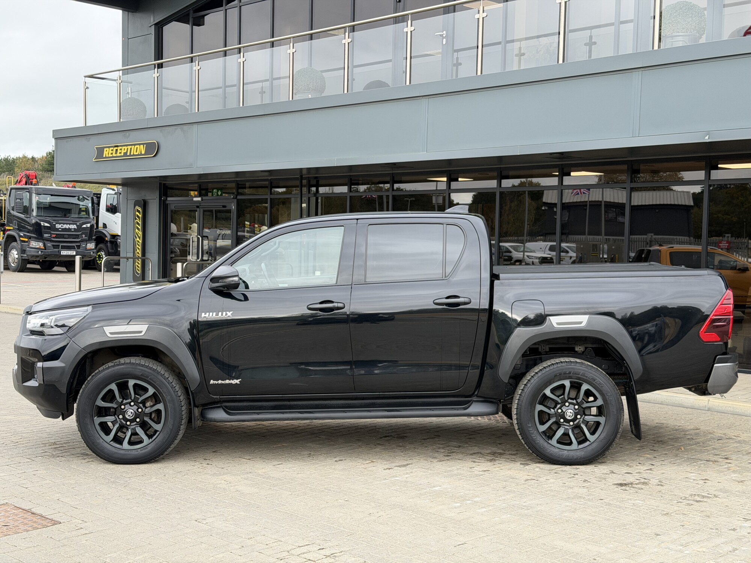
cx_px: 376
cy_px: 282
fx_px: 1041
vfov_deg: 30.3
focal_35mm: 48
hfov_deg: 39.7
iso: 64
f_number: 1.78
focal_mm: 6.76
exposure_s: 1/212
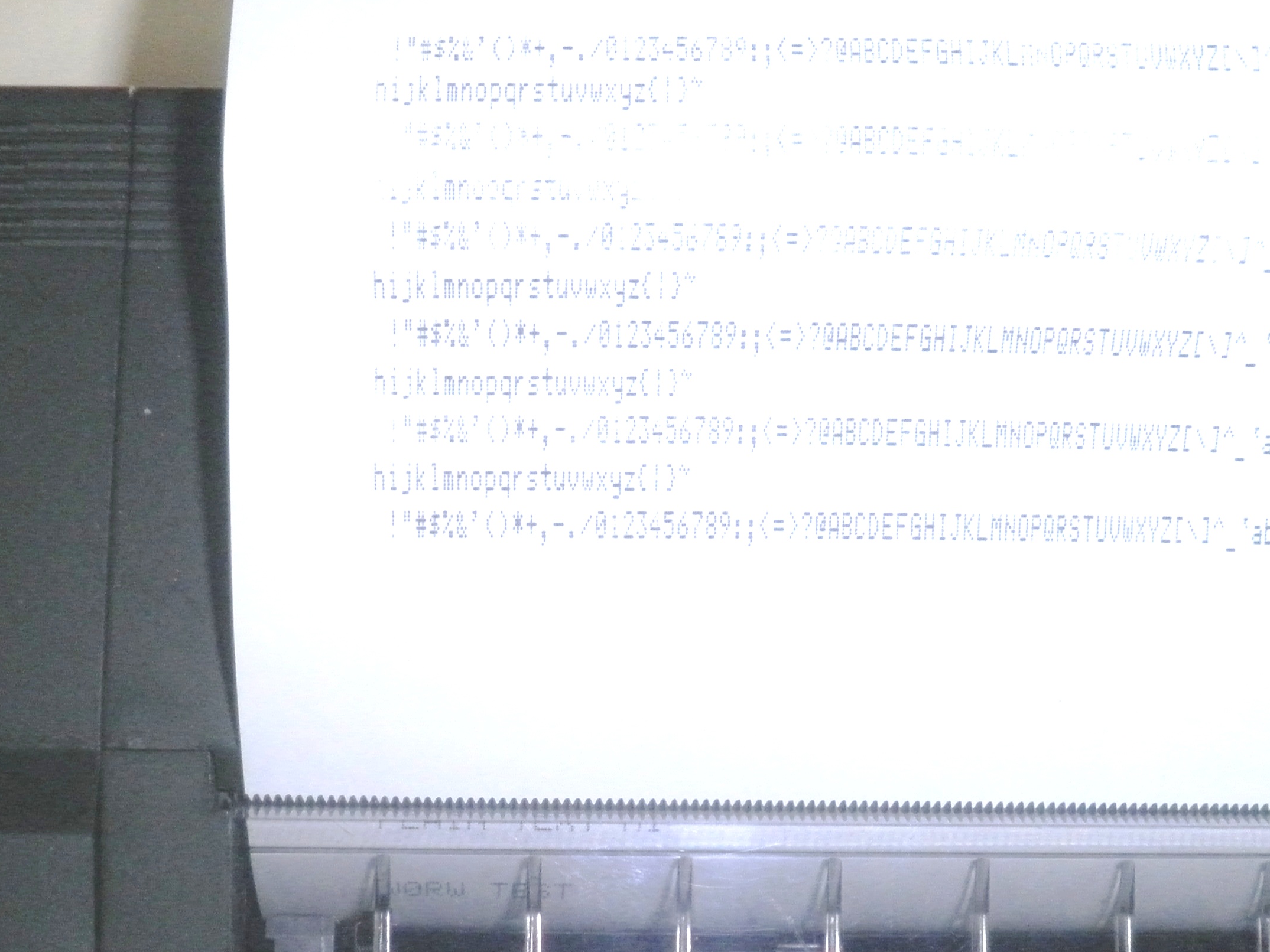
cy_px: 732
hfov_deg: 39.6
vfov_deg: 29.7
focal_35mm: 48
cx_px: 536
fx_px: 1761
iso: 160
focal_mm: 4.65
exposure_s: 1/30
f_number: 7.8
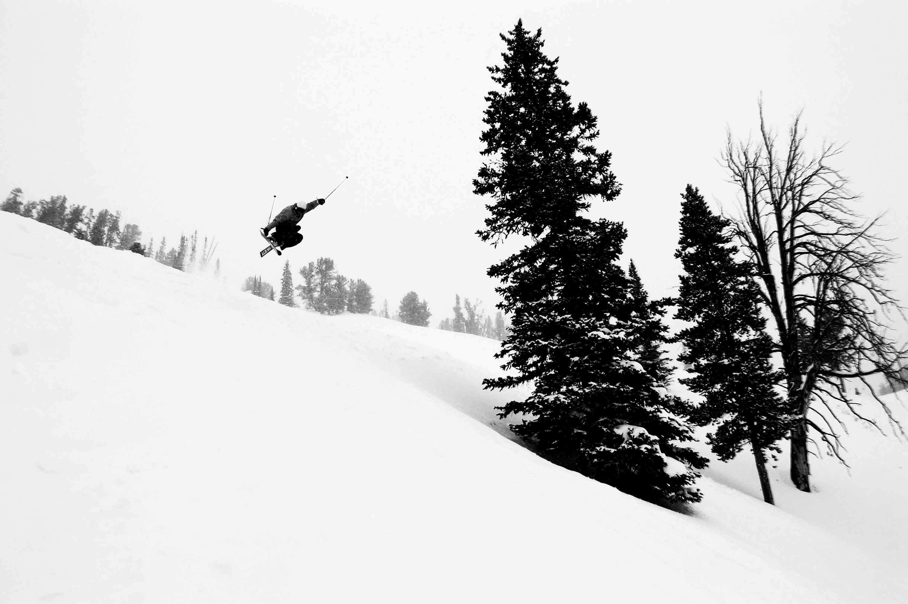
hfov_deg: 62.0
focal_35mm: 30
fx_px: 756
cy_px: 302
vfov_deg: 43.5
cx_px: 454
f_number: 9
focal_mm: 20
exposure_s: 1/320
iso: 200
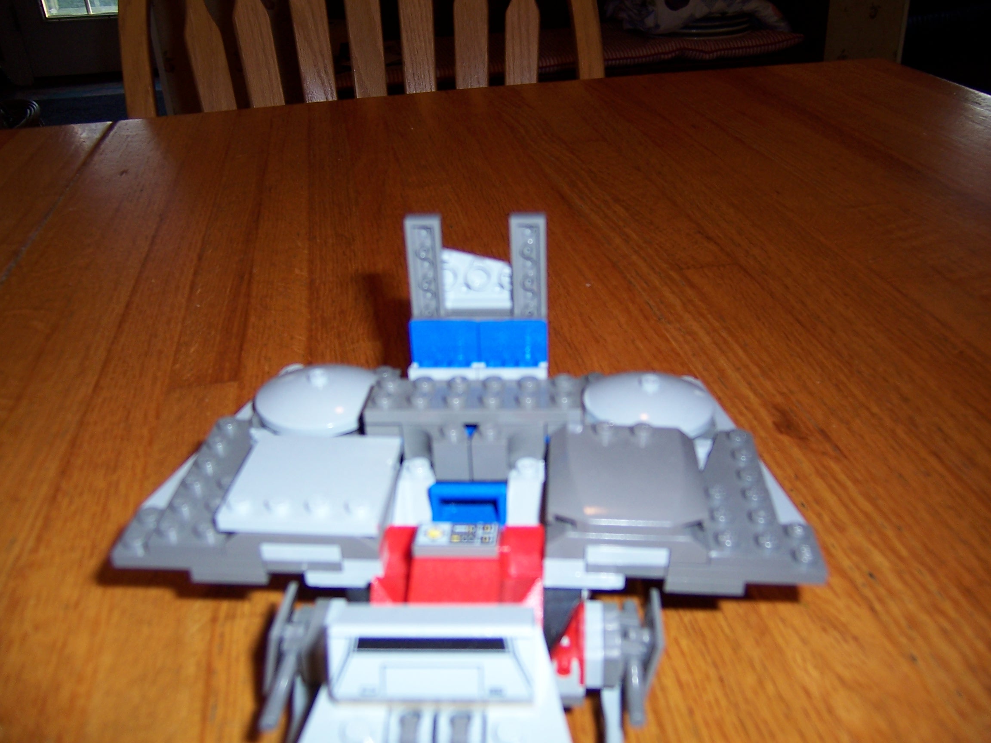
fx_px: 945
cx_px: 496
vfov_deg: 42.9
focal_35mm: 33
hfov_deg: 55.4
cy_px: 372
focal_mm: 5.5
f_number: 2.8
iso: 80
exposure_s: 1/60
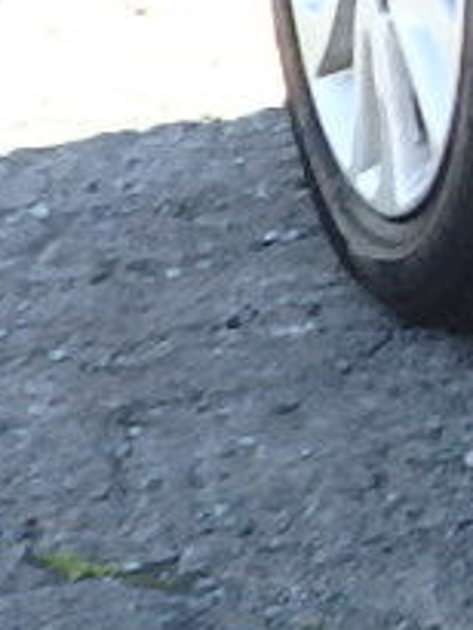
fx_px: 7680
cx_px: 2780
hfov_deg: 3.2
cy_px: -375
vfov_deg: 4.7
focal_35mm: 422
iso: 125
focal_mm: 8
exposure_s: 1/200
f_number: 10.8
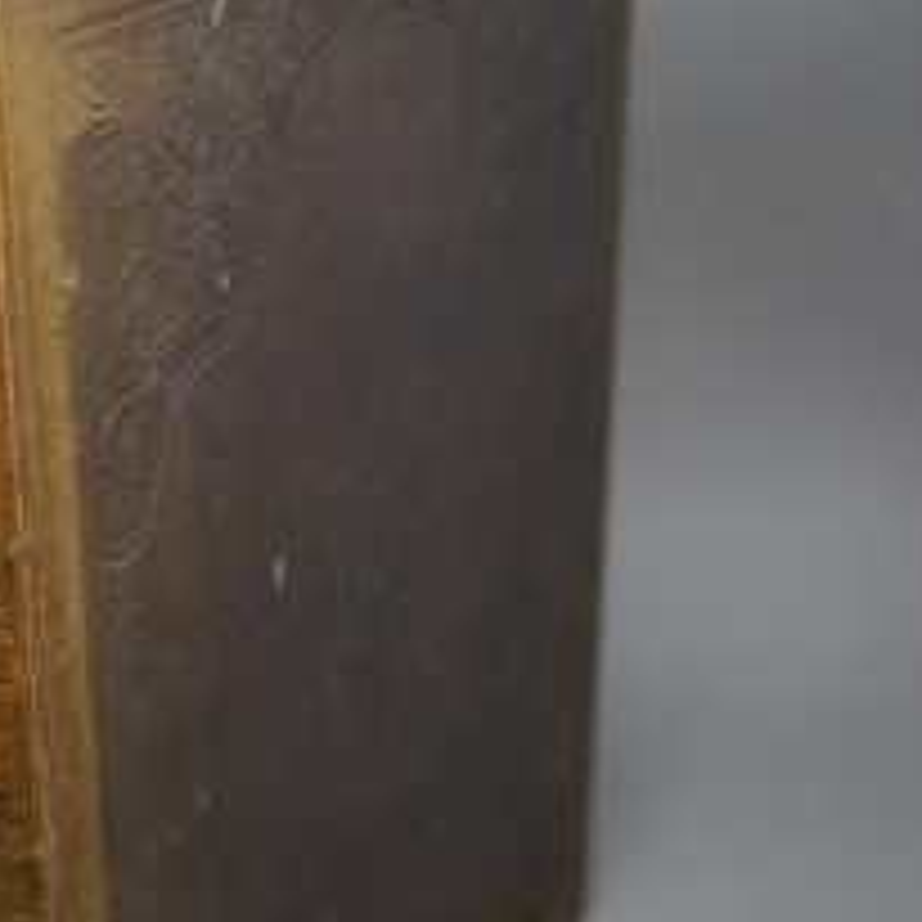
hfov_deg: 24.2
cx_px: 292
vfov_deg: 24.3
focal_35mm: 71
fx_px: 2140
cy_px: 571
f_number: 4
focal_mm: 38
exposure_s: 1/160
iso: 640
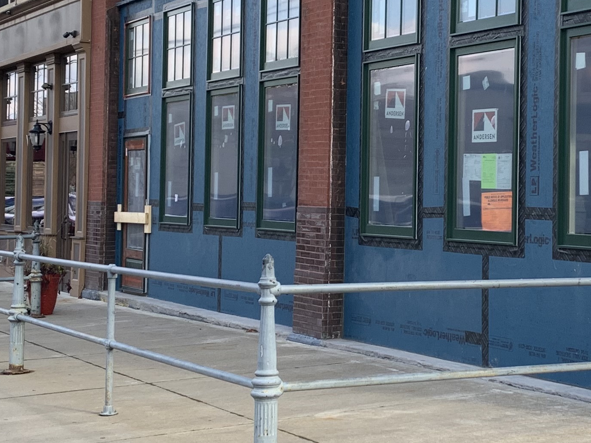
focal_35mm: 76
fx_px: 1298
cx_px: 447
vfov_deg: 19.4
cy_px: 163
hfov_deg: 25.3
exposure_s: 1/326
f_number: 1.8
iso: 25
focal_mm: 4.25
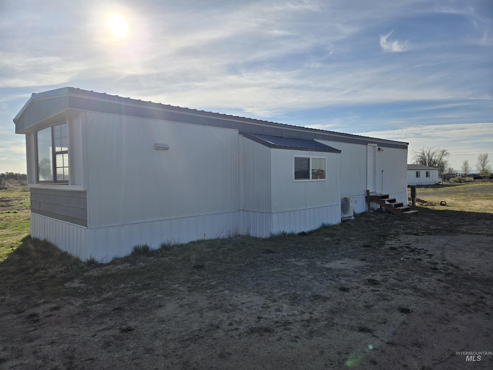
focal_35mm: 23
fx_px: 328
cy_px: 185
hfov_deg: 73.9
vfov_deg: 58.9
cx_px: 246
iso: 25
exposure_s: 1/4883
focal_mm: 5.4
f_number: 1.8
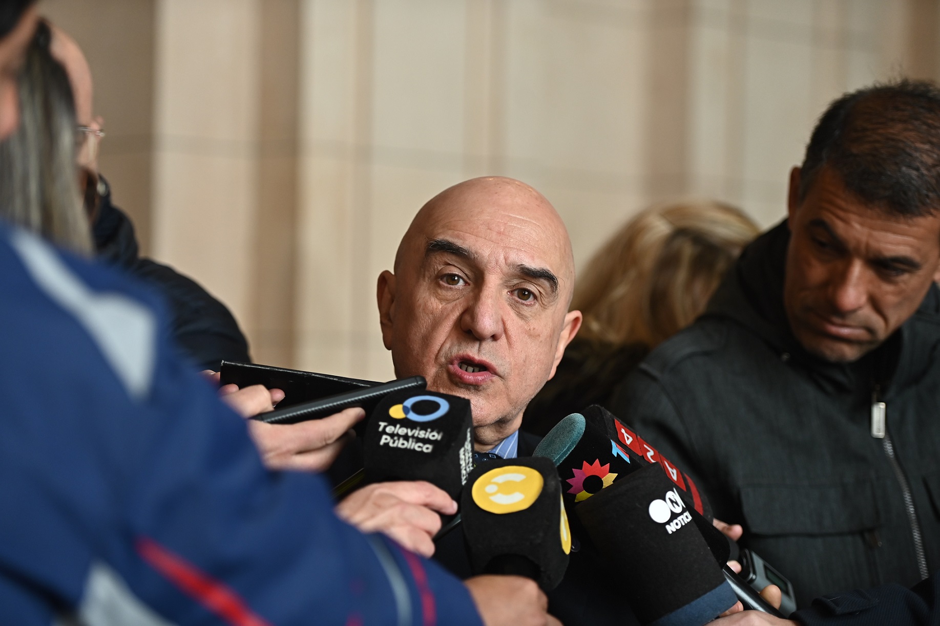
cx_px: 470
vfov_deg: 12.5
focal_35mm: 110
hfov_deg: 18.6
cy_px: 313
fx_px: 2872
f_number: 2.8
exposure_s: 1/250
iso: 1000
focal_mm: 110
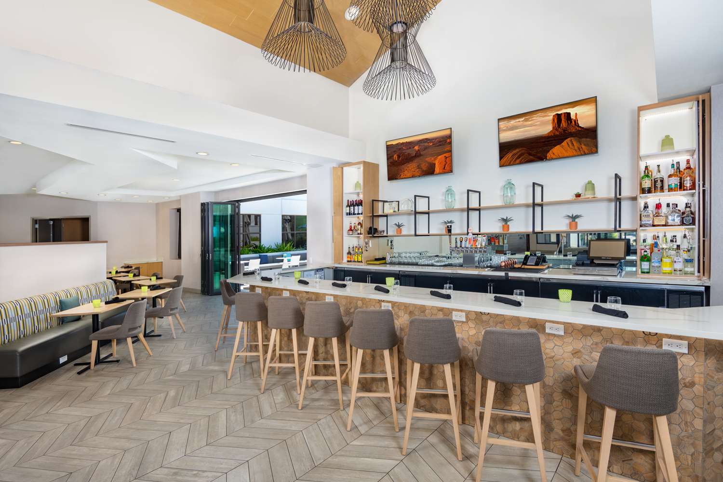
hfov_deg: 90.0
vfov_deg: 67.4
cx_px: 362
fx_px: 361
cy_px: 241
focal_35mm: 18
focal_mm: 18
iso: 160
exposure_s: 1/125
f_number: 9
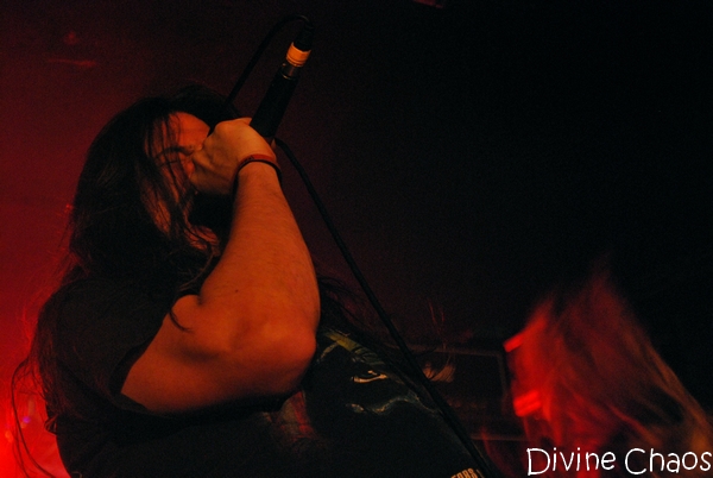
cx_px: 356
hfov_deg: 35.0
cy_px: 239
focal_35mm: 57
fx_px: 1131
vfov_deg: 23.9
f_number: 4.5
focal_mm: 38
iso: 1600
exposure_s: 1/60
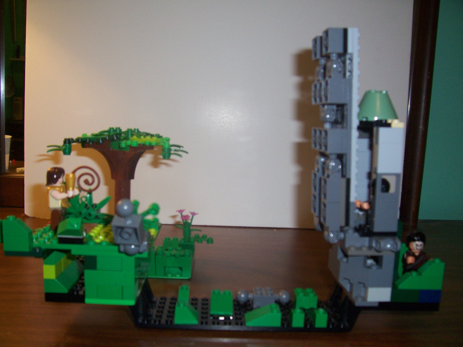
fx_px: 455
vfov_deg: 41.8
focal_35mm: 34
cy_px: 174
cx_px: 232
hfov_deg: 54.0
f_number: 2.7
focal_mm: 5.6
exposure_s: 1/60
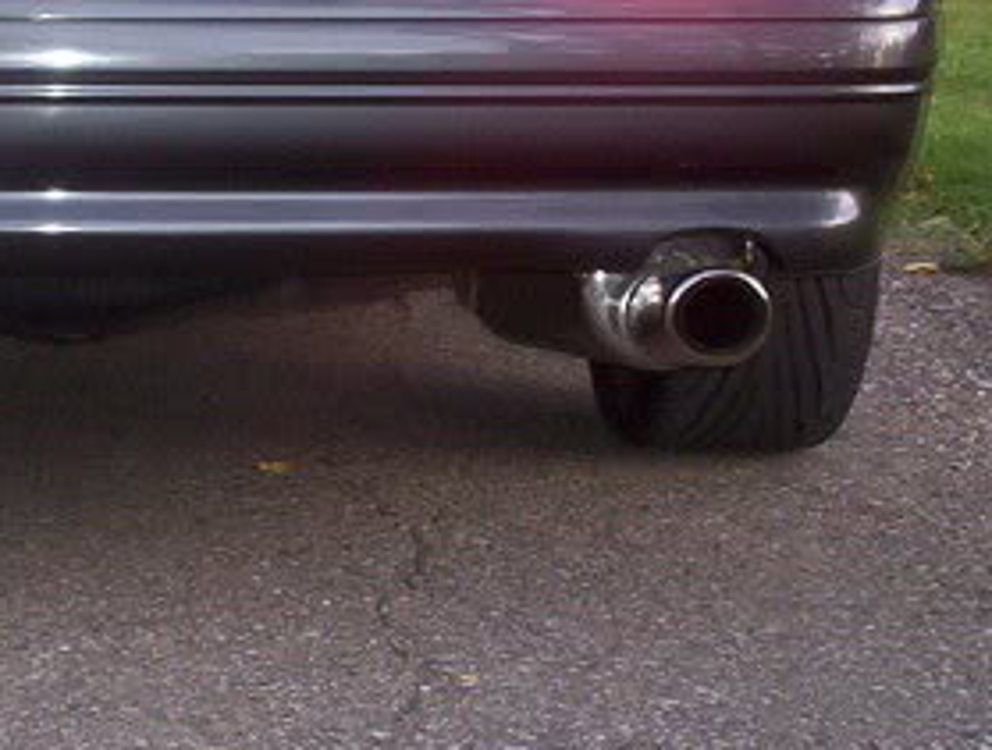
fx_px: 3191
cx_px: 110
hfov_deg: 17.4
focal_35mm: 111
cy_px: 149
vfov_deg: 13.3
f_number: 4.5
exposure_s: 1/60
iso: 140
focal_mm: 4.99
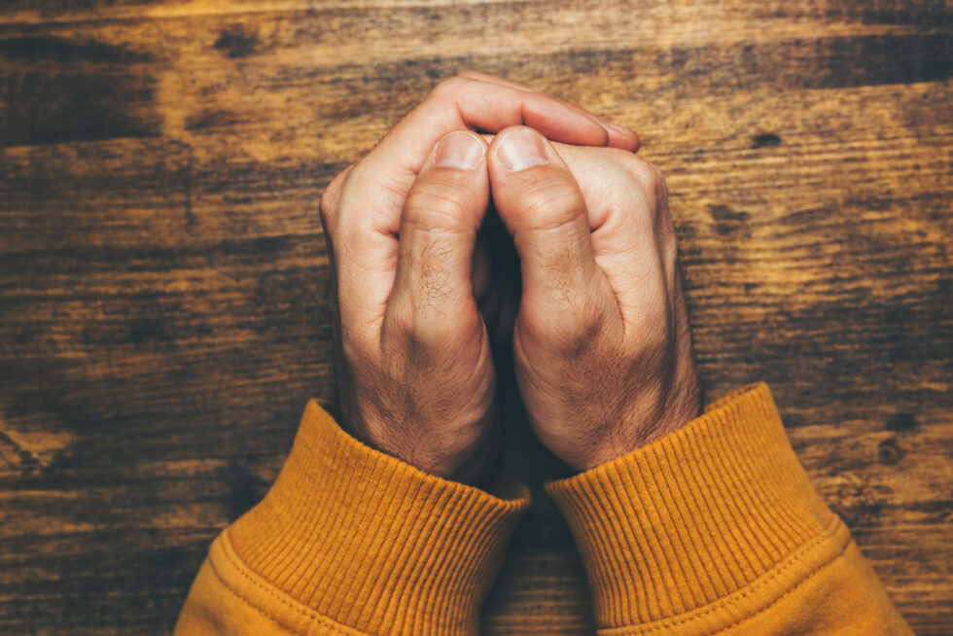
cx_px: 476
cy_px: 318
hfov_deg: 39.6
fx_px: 1324
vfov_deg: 27.0
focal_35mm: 50
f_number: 7.1
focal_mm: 50
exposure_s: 1/80
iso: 31
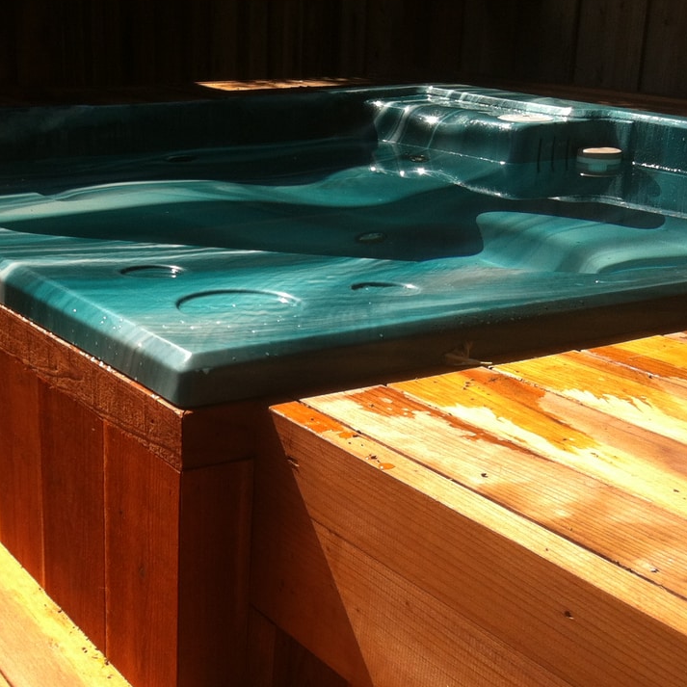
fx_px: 1302
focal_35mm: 58
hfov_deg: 29.1
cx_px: 166
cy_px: 436
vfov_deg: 29.4
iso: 80
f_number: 2.8
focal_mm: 3.85
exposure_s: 1/1160
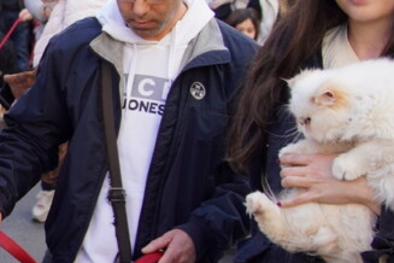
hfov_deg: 17.0
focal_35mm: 110
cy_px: 185
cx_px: -174
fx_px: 1204
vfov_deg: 12.4
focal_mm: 20
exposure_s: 1/320
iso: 100
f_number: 2.8
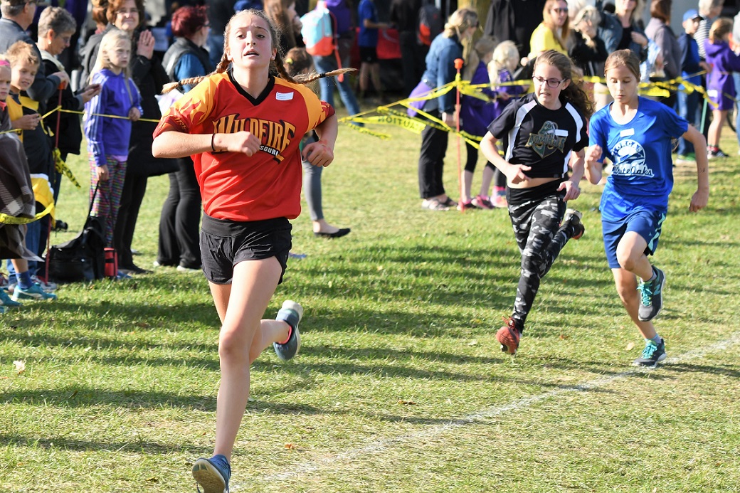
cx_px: 370
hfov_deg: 15.2
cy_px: 246
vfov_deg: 10.2
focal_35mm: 135
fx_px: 2774
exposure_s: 1/500
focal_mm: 90
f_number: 5
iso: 280
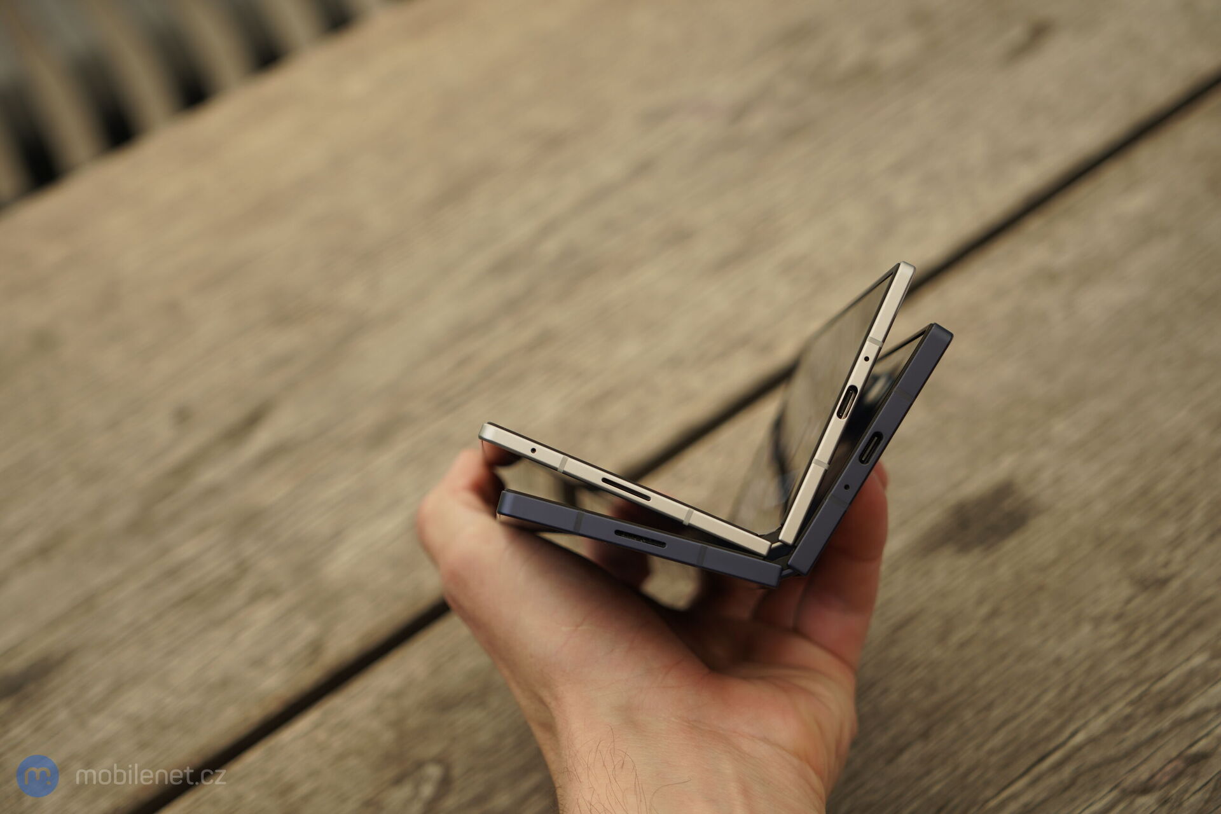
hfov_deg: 28.8
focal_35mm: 70
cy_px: 407
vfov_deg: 19.5
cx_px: 610
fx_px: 2374
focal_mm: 70
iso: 100
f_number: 5
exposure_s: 1/160
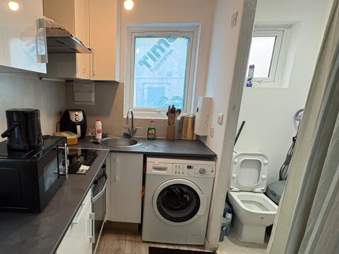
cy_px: 150
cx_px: 120
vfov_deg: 58.5
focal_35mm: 23
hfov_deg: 72.2
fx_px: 225
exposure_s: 1/60
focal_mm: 2.22
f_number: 2.2
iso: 250
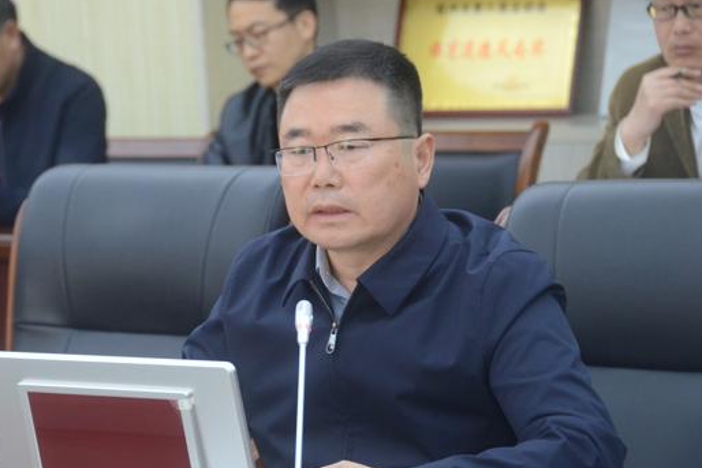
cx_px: 261
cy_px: 274
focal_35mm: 194
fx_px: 3778
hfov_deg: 10.6
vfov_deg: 7.1
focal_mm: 95
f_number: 5.3
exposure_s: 1/320
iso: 2000
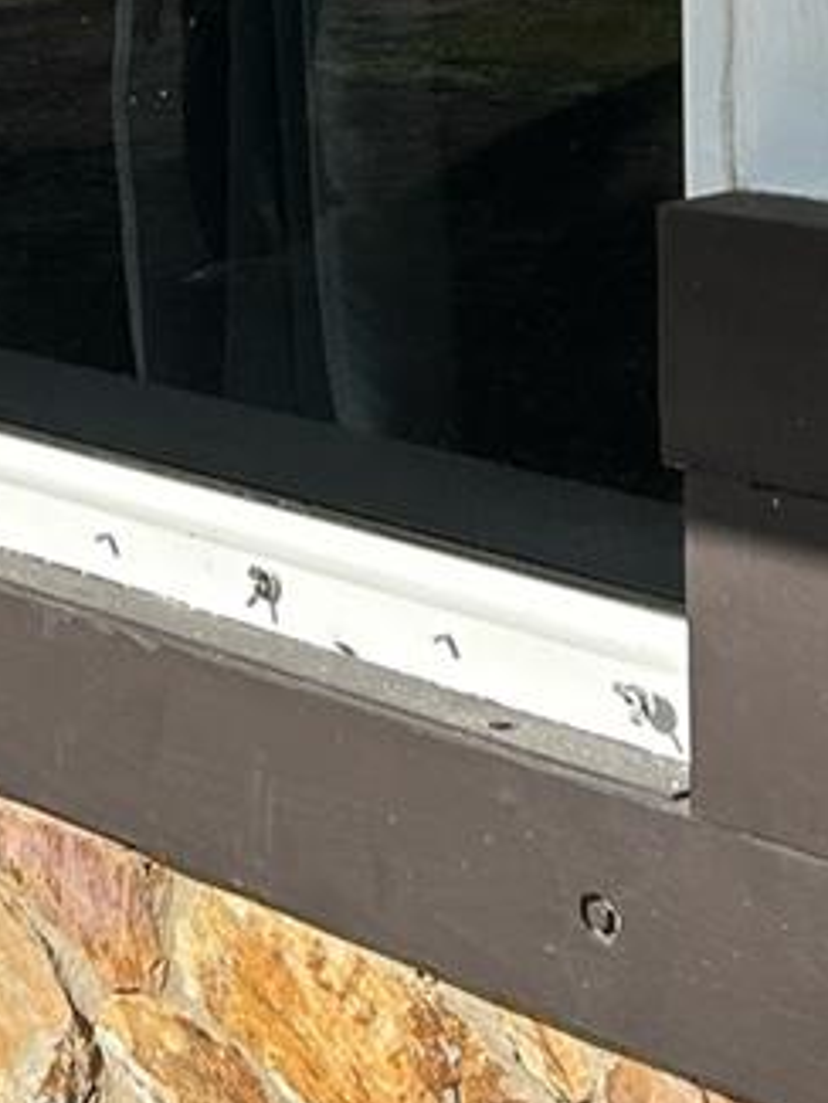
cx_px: -75
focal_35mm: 96
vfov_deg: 19.7
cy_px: -44
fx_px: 3060
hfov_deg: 15.0
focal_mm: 5.7
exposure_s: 1/3257
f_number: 1.5
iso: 50
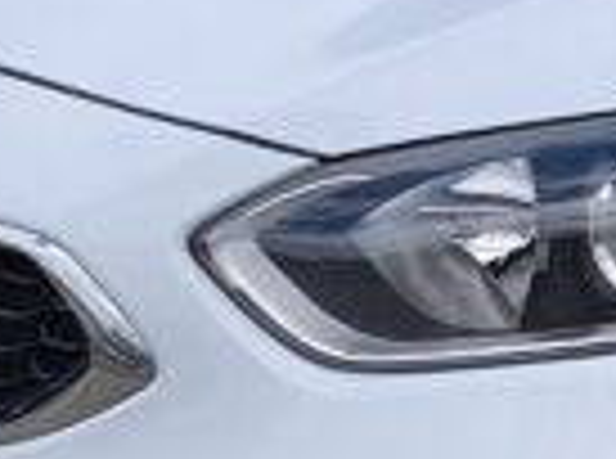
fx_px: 3993
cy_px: 76
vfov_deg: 6.6
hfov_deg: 8.4
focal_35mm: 225
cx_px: 1223
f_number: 1.6
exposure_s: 1/2049
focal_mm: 6.57
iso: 50
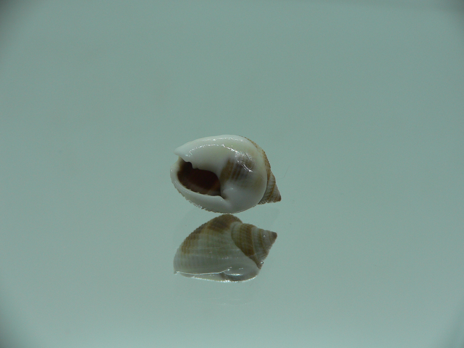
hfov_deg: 52.6
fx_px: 469
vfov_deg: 40.7
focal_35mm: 35
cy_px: 174
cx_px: 232
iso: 80
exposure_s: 1/80
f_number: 2.8
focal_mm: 4.6
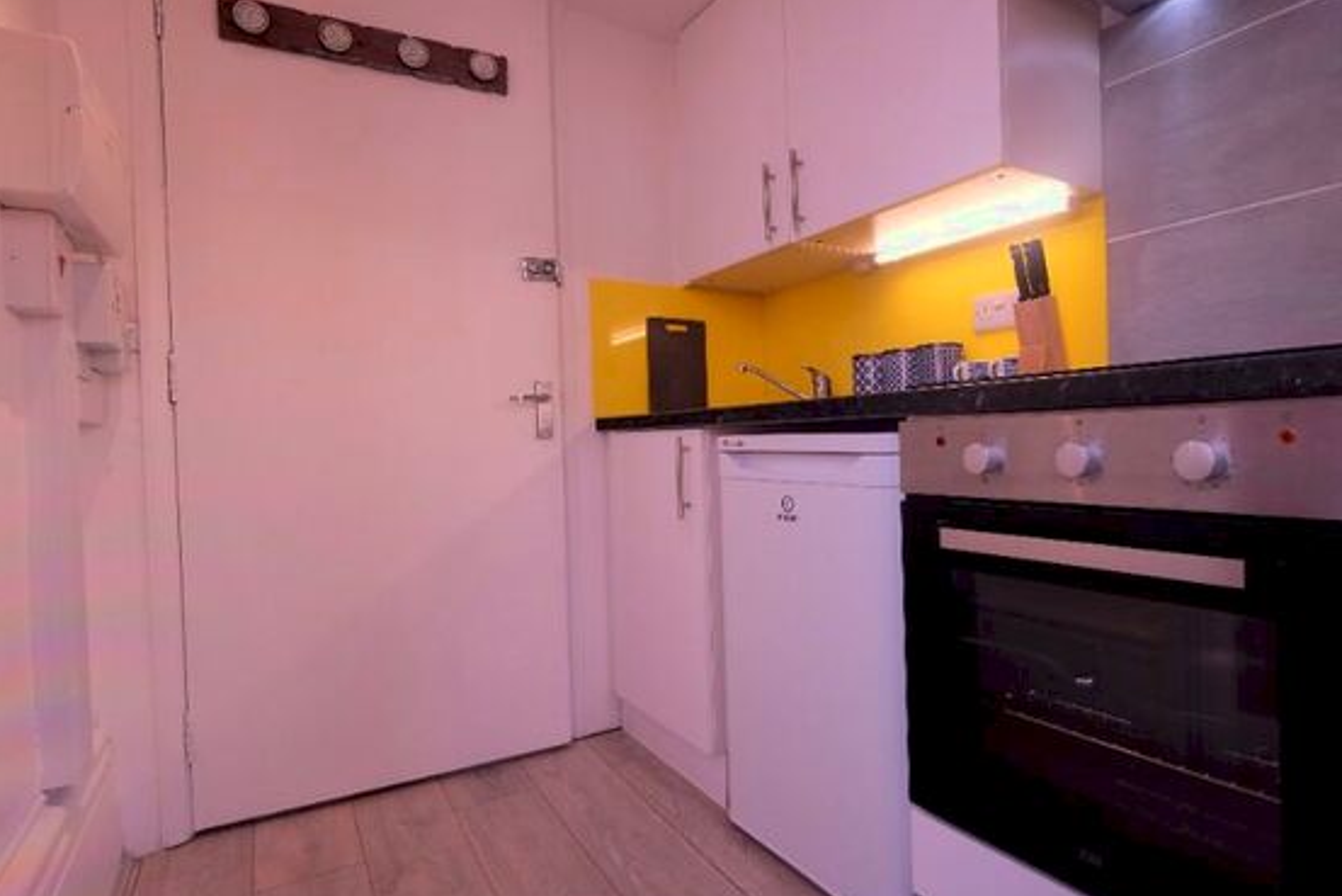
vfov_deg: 64.6
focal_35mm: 19
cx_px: 757
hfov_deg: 86.4
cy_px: 441
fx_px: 708
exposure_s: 1/60
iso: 640
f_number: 4
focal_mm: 10
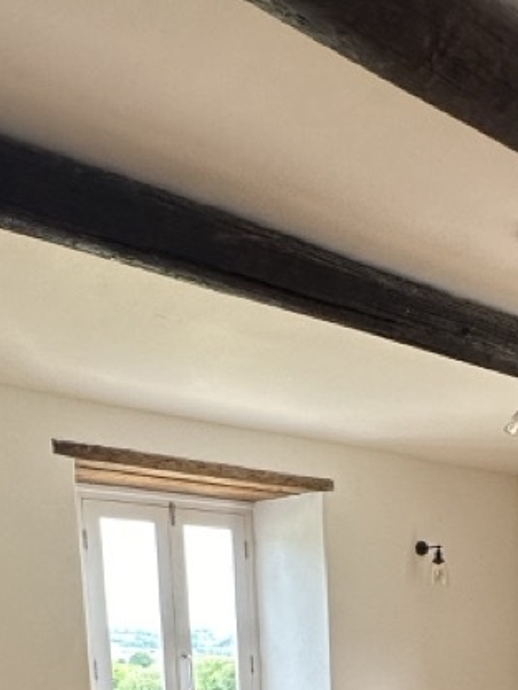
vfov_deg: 35.6
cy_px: 804
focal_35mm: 43
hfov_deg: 32.9
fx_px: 858
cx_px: 392
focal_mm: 2.22
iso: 160
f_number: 2.2
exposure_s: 1/100
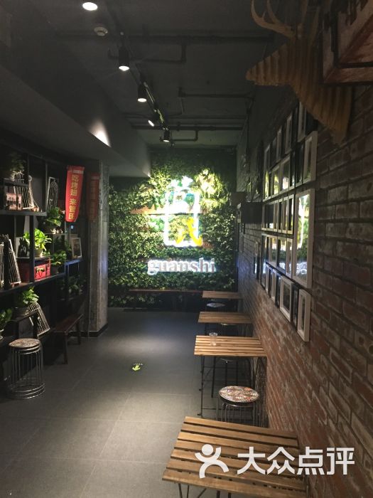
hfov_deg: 48.2
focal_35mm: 29
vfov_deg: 61.7
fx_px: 417
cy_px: 249
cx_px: 186
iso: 250
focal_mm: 4.15
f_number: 2.2
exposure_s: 1/25
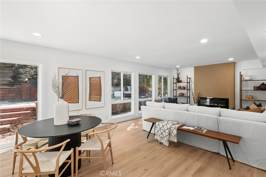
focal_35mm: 16
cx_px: 133
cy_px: 88
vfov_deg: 73.7
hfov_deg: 96.8
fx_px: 118
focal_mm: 16
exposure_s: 1/10
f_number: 9
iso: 125
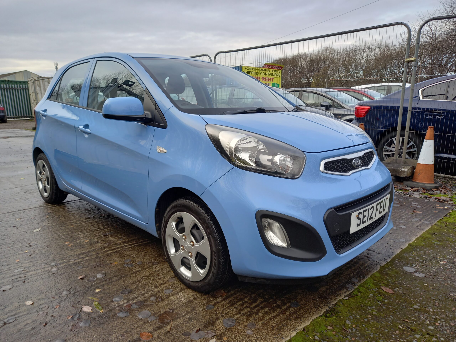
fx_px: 329
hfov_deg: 69.4
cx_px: 228
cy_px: 171
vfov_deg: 54.9
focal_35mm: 25
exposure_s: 1/120
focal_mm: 4.6
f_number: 2
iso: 32
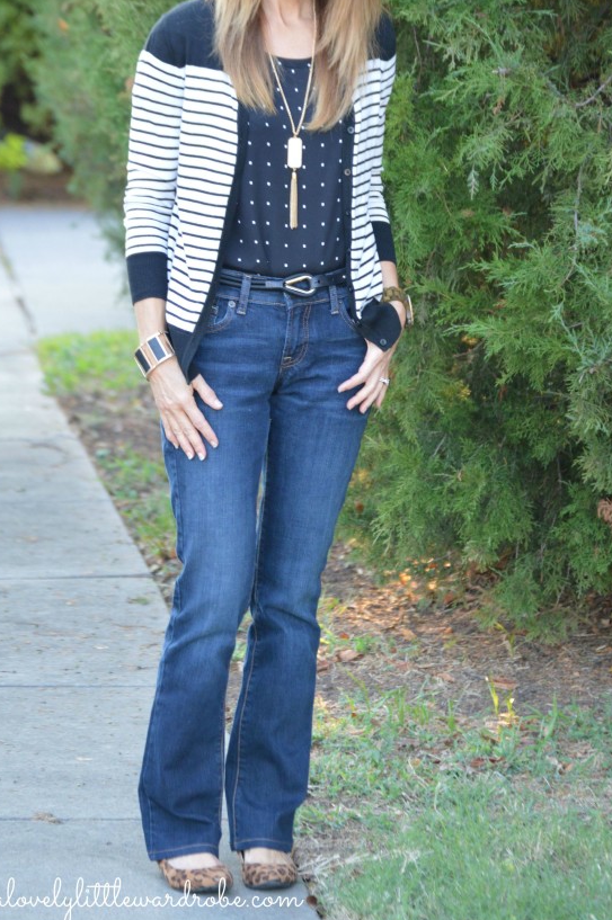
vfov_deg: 10.9
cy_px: 356
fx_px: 4804
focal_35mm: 188
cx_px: 350
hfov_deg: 7.3
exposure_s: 1/125
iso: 800
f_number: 4.8
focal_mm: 100
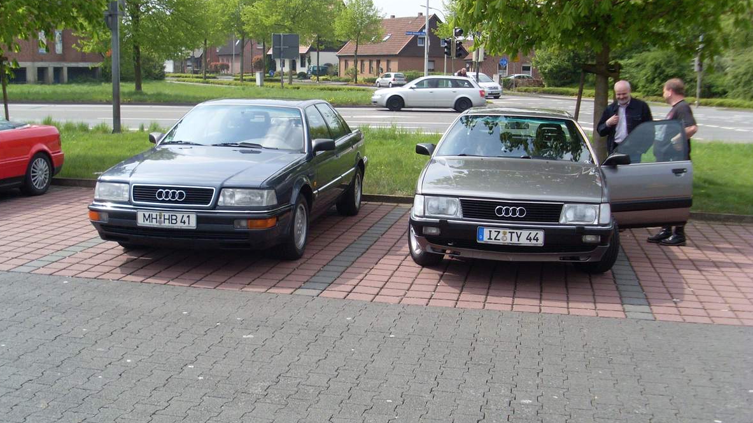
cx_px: 372
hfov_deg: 48.4
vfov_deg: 28.3
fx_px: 838
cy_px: 196
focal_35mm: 42
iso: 80
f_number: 7.7
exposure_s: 1/180
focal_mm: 6.3
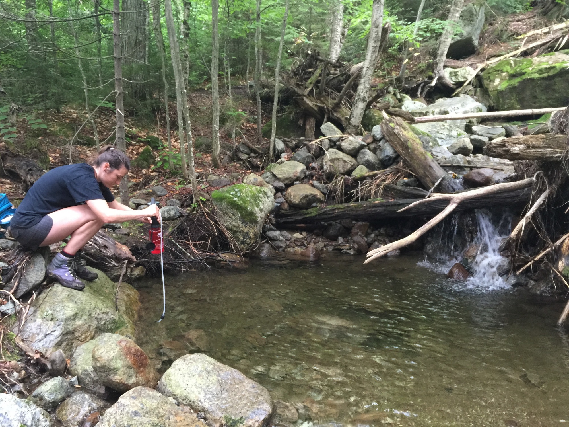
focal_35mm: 29
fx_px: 477
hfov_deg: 61.7
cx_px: 284
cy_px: 214
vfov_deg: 48.2
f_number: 2.2
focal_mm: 4.15
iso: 80
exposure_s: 1/15
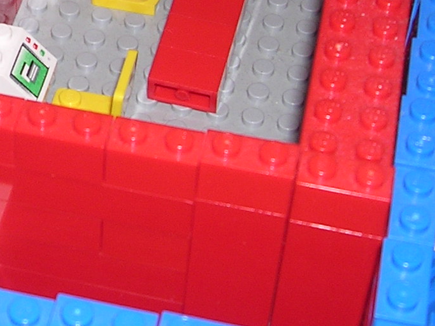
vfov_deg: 12.6
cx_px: -52
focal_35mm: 114
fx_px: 1432
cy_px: -90
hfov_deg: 16.7
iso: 100
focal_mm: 5.8
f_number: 2.8
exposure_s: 1/60.1
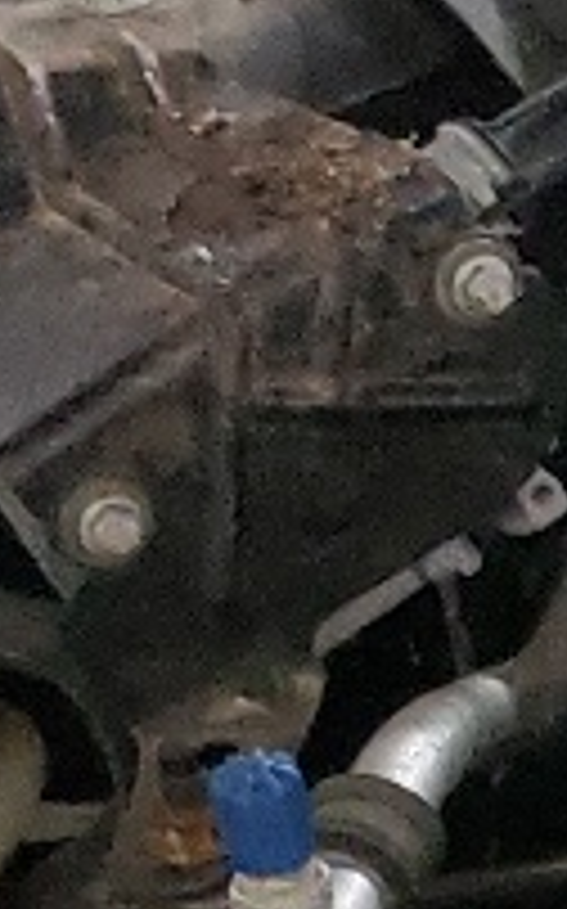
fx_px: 5398
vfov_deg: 9.3
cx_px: 2592
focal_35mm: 218
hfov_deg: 5.1
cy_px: 1395
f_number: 1.5
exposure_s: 1/24
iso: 443
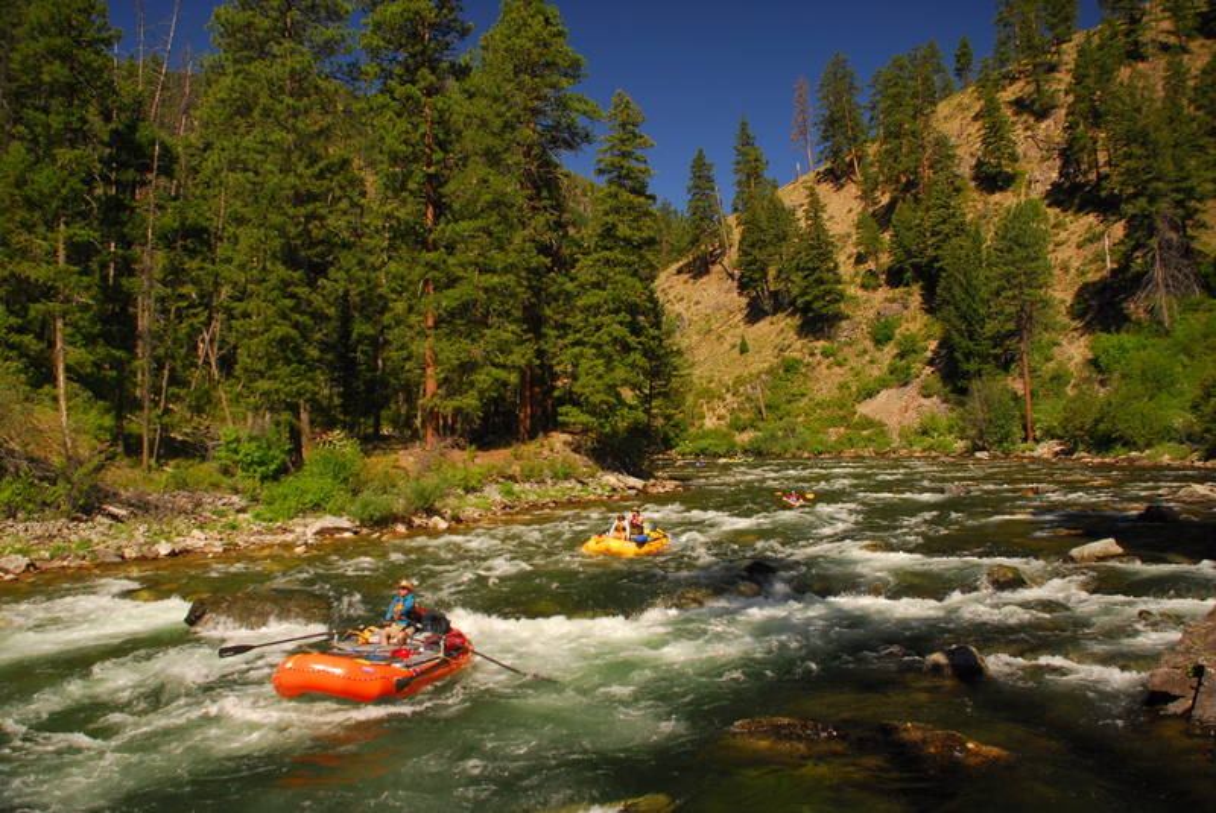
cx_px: 608
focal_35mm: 30
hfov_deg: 61.9
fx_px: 1014
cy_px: 406
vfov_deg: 43.7
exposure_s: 1/320
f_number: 4
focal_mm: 20
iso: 160
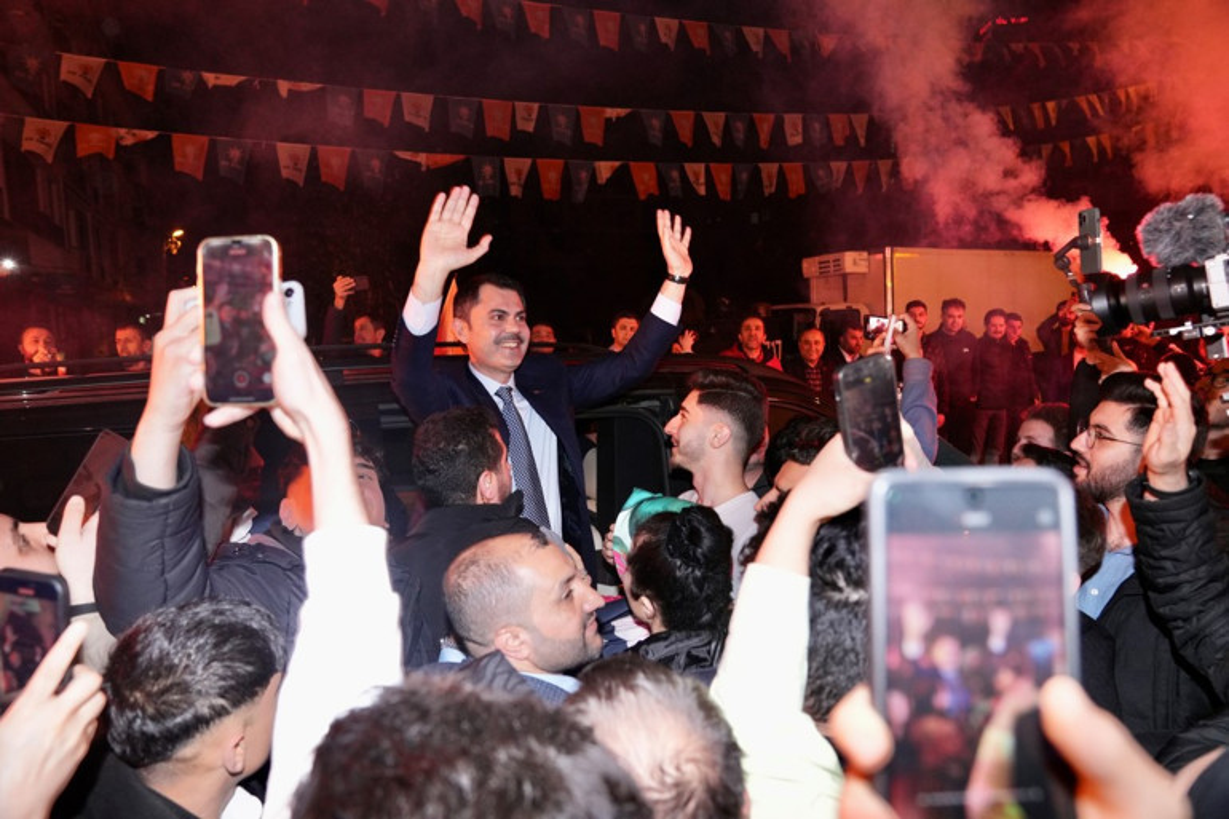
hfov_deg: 73.8
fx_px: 819
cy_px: 410
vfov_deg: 53.1
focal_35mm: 24
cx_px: 614
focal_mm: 24
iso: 1600
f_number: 4
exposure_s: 1/200
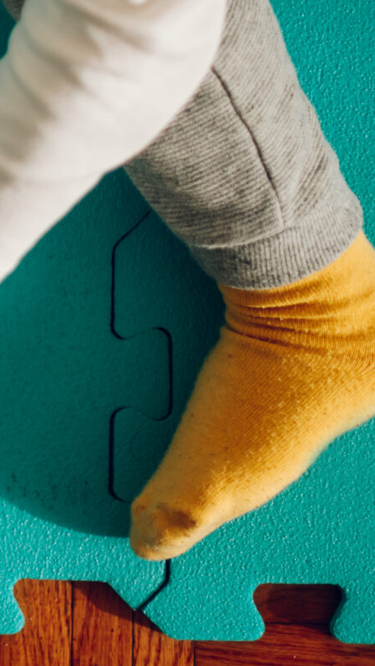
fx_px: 2988
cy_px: 2
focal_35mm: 169
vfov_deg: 12.6
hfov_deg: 6.6
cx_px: -681
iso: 160
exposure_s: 1/200
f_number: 2.2
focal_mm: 50
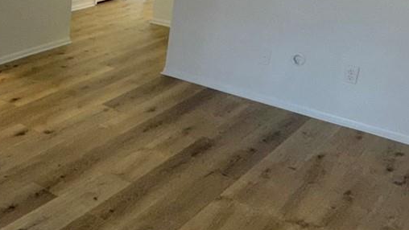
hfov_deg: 36.5
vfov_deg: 24.7
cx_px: -37
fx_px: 521
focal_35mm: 48
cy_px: 65
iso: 80
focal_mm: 2.22
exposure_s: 1/62
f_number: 2.2
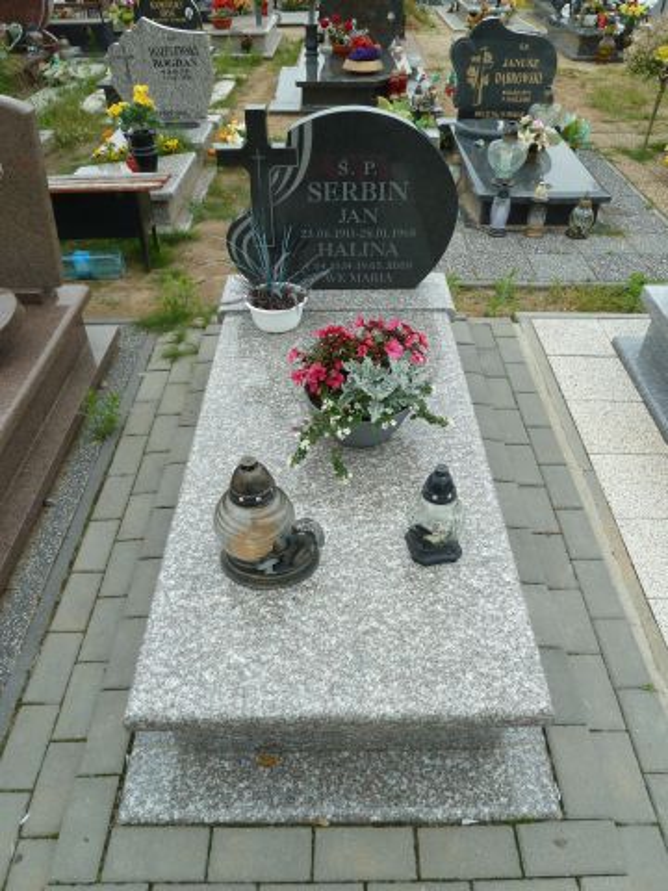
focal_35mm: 25
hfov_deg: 54.9
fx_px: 643
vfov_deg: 69.4
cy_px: 446
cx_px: 334
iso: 80
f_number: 4
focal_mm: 4.1
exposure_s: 1/200
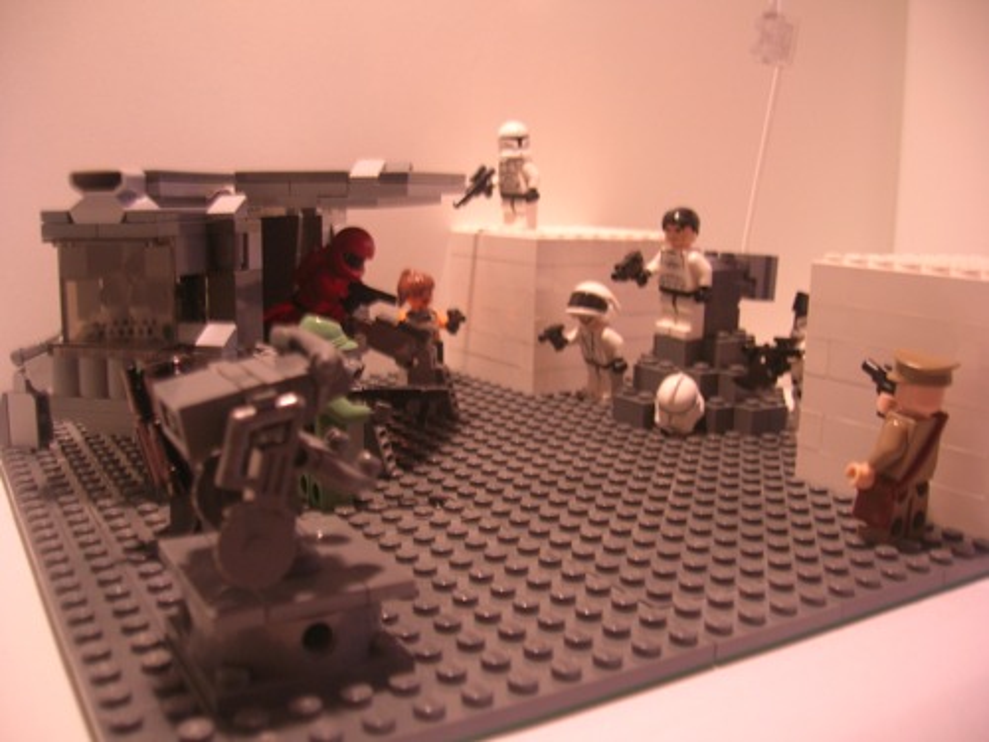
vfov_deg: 41.8
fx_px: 971
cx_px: 494
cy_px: 371
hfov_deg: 54.0
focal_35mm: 34
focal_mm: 5.7
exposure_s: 1/6.5
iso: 50
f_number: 2.9
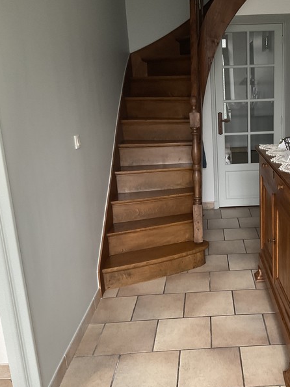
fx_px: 436
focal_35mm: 39
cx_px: 227
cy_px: 194
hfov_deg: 35.7
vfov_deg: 47.9
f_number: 1.8
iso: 125
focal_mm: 3
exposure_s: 1/60
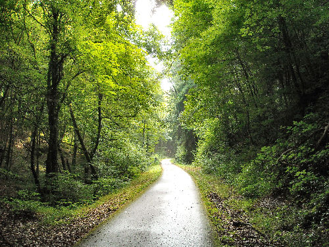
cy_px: 124
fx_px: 333
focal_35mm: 35
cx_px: 164
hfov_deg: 52.6
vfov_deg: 40.7
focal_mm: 5.7
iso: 400
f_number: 2.8
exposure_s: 1/100
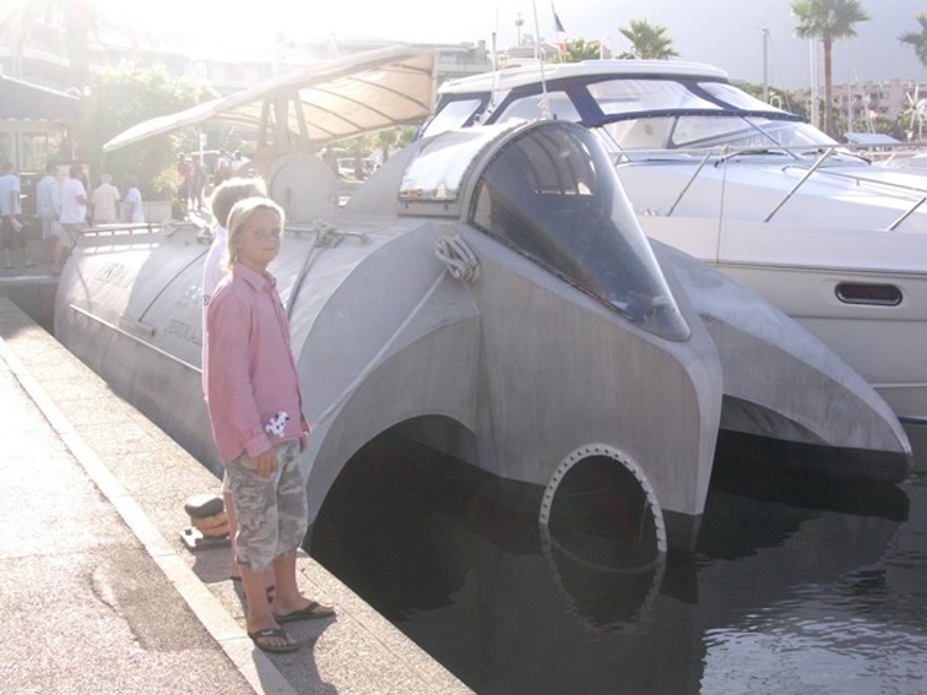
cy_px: 348
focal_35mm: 45
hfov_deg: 42.1
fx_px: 1205
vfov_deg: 32.2
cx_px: 464
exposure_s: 1/418
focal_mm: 6.7
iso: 70
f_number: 2.9
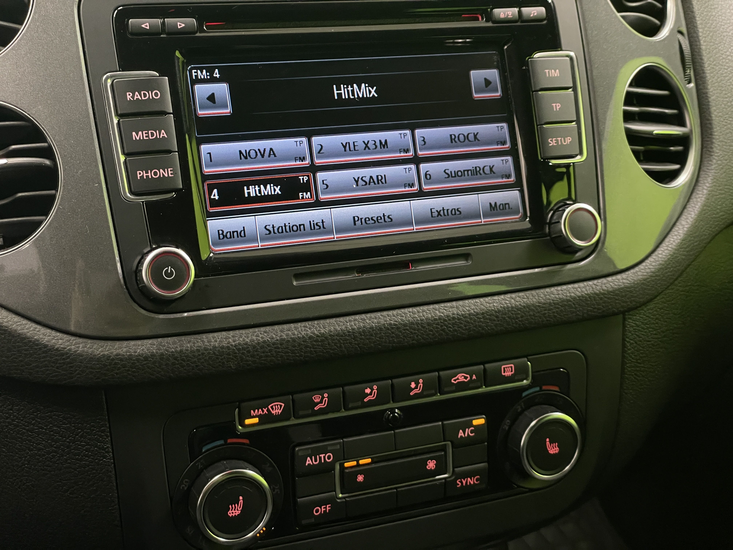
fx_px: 1101
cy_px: 275
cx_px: 366
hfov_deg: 36.8
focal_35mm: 52
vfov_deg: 28.0
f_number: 2
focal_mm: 6
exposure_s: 1/50
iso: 500
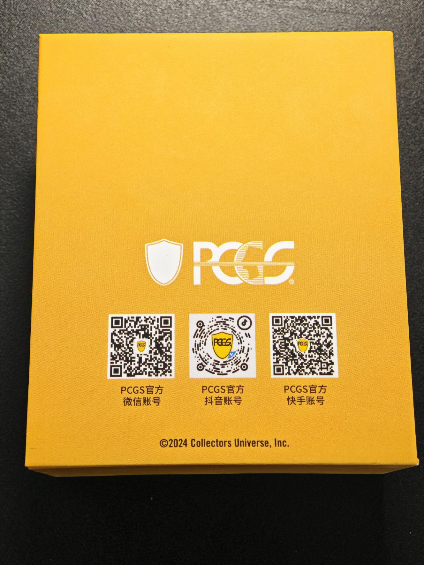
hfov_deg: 24.0
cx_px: 215
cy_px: 282
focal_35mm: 61
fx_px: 996
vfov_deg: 31.7
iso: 1000
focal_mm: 9
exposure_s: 1/120
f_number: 2
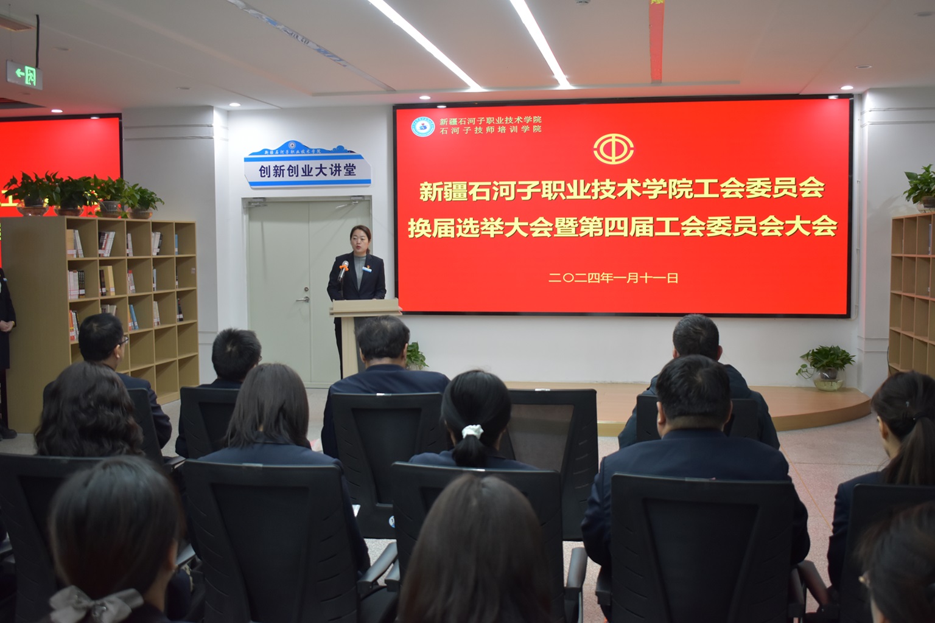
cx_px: 468
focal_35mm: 39
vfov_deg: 34.2
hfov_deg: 49.6
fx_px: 1013
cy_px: 312
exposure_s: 1/60
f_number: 4
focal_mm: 26
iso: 900
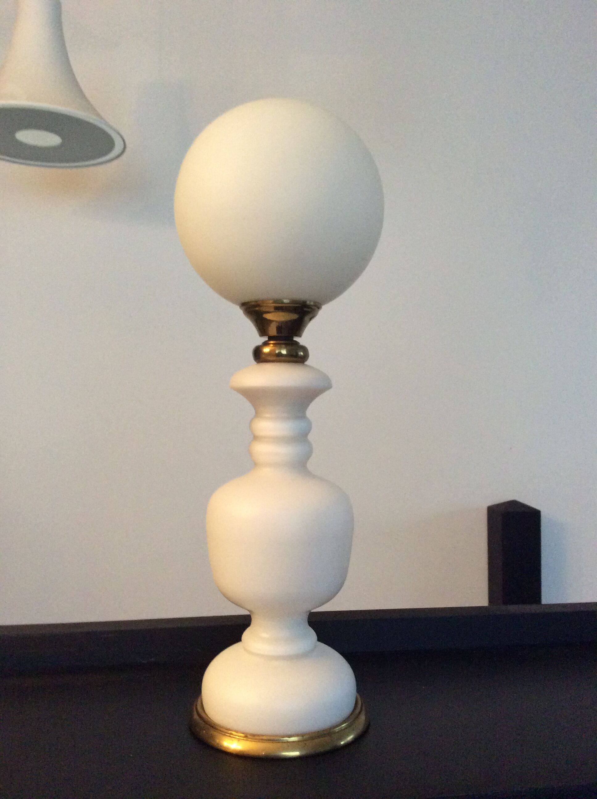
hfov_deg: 44.1
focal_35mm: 32
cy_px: 400
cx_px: 298
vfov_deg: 56.9
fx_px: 738
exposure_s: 1/25
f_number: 2.4
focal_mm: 3.3
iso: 250
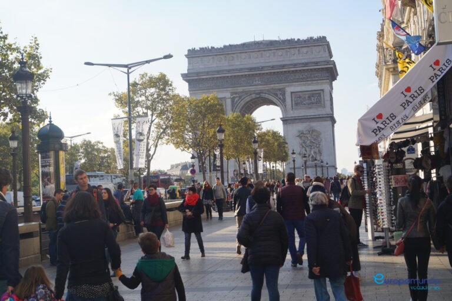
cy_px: 150
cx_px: 226
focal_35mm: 52
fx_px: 659
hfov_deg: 37.9
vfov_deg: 25.7
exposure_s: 1/125
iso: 100
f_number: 9
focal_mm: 35
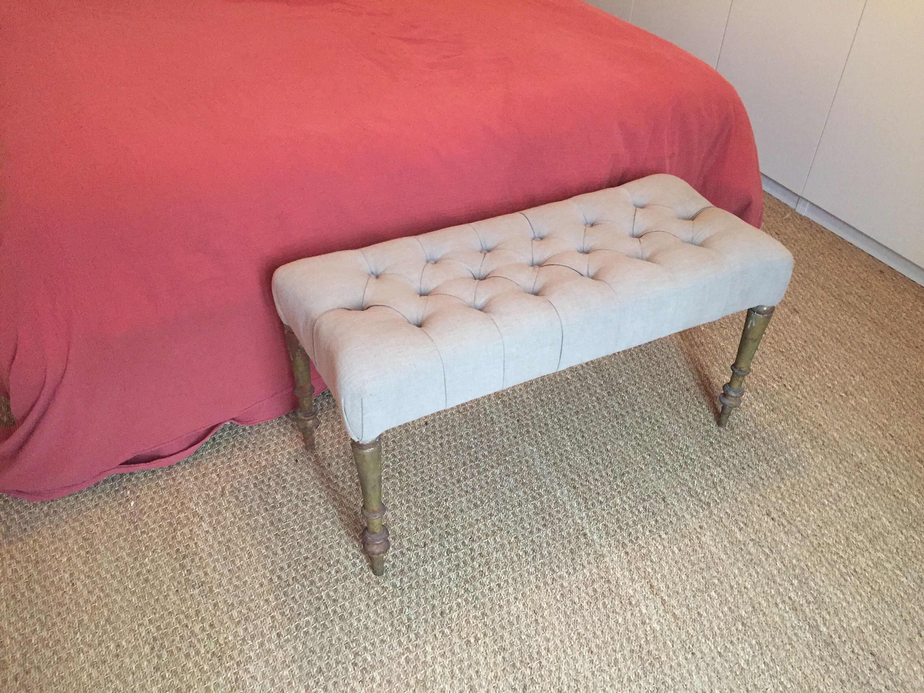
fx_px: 774
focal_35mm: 29
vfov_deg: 48.2
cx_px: 462
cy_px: 346
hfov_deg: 61.7
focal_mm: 4.15
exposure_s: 1/17
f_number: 2.2
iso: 250
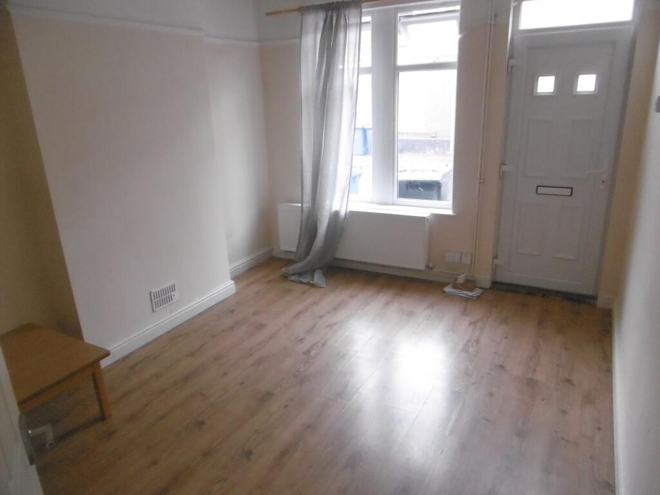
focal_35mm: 24
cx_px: 330
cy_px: 248
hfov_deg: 71.6
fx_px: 458
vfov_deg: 56.8
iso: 800
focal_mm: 4.3
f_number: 3.1
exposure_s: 1/80
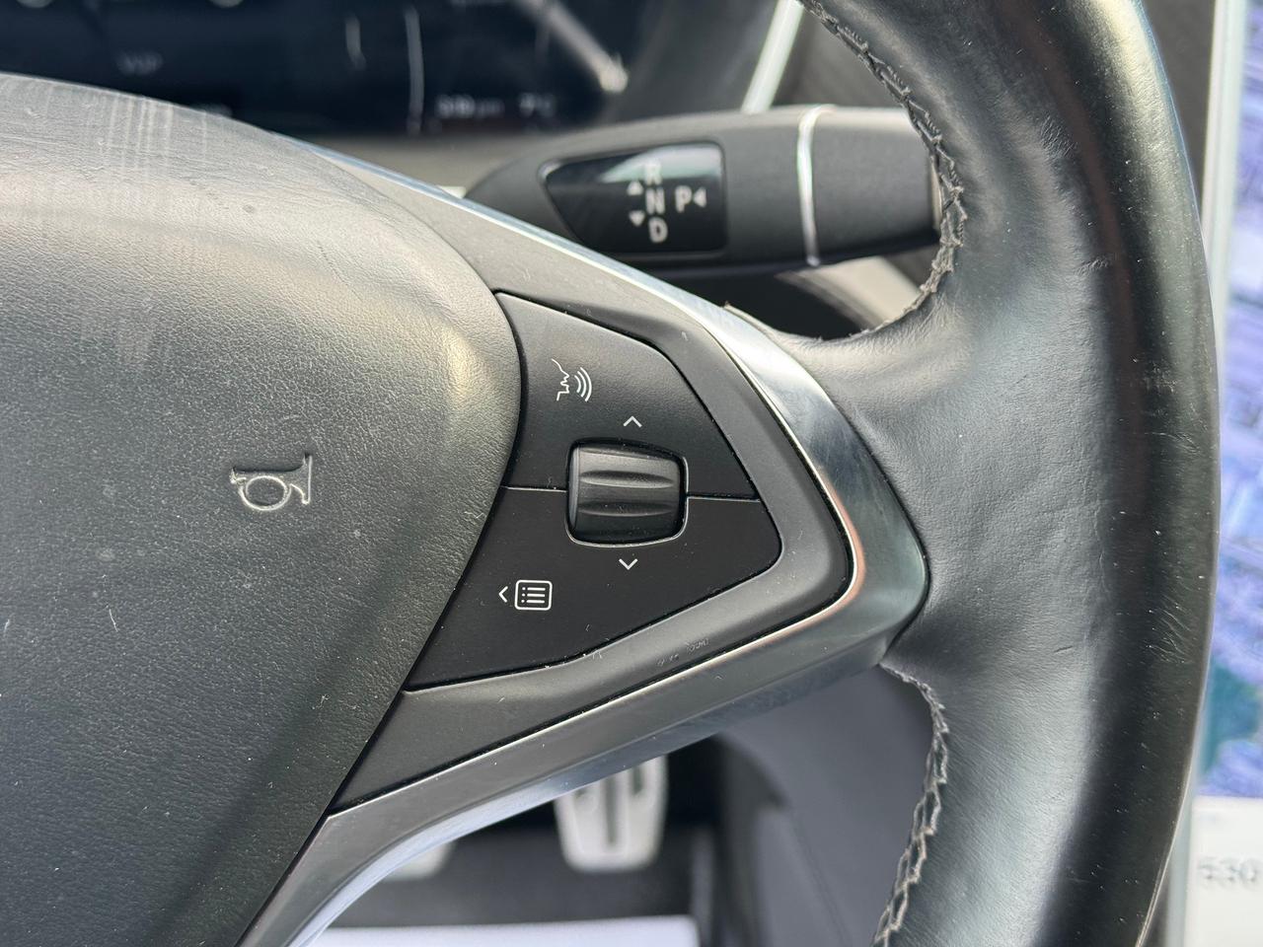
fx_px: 1751
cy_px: 474
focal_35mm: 48
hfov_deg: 39.7
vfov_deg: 30.3
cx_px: 632
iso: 50
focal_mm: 6.76
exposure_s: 1/121
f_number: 1.78
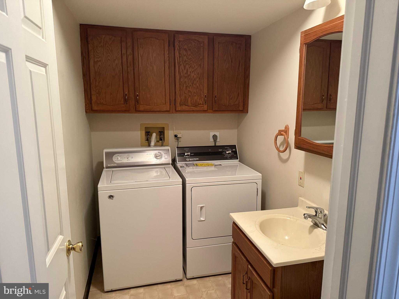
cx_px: 200
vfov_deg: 56.8
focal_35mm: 24
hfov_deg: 71.6
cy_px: 150
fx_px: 277
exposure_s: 1/60
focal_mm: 6.76
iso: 640
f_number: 1.78
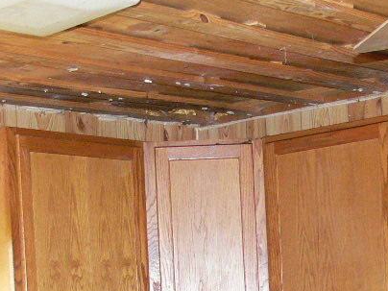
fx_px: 1244
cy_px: 407
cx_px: 306
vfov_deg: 12.8
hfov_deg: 17.6
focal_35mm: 111
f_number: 2.8
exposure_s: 1/30
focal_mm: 7.4
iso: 200
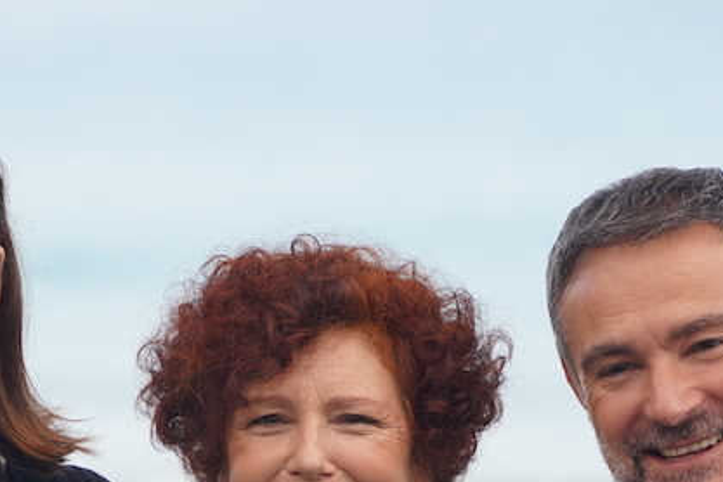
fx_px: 12772
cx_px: 234
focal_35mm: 636
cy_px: 609
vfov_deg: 2.2
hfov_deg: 3.2
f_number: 5.6
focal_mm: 221
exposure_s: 1/400
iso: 320
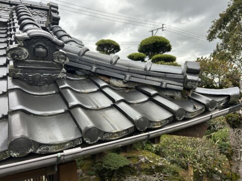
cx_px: 121
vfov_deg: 53.1
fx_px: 182
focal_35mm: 26
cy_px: 90
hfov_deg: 67.3
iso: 50
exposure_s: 1/639
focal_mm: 5.7
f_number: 1.5
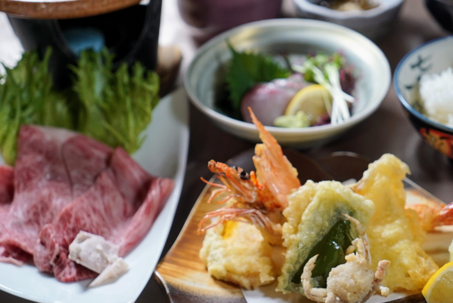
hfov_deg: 25.9
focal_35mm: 78
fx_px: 982
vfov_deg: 17.5
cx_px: 262
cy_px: 134
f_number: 4
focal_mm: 62
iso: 1000
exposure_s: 1/80
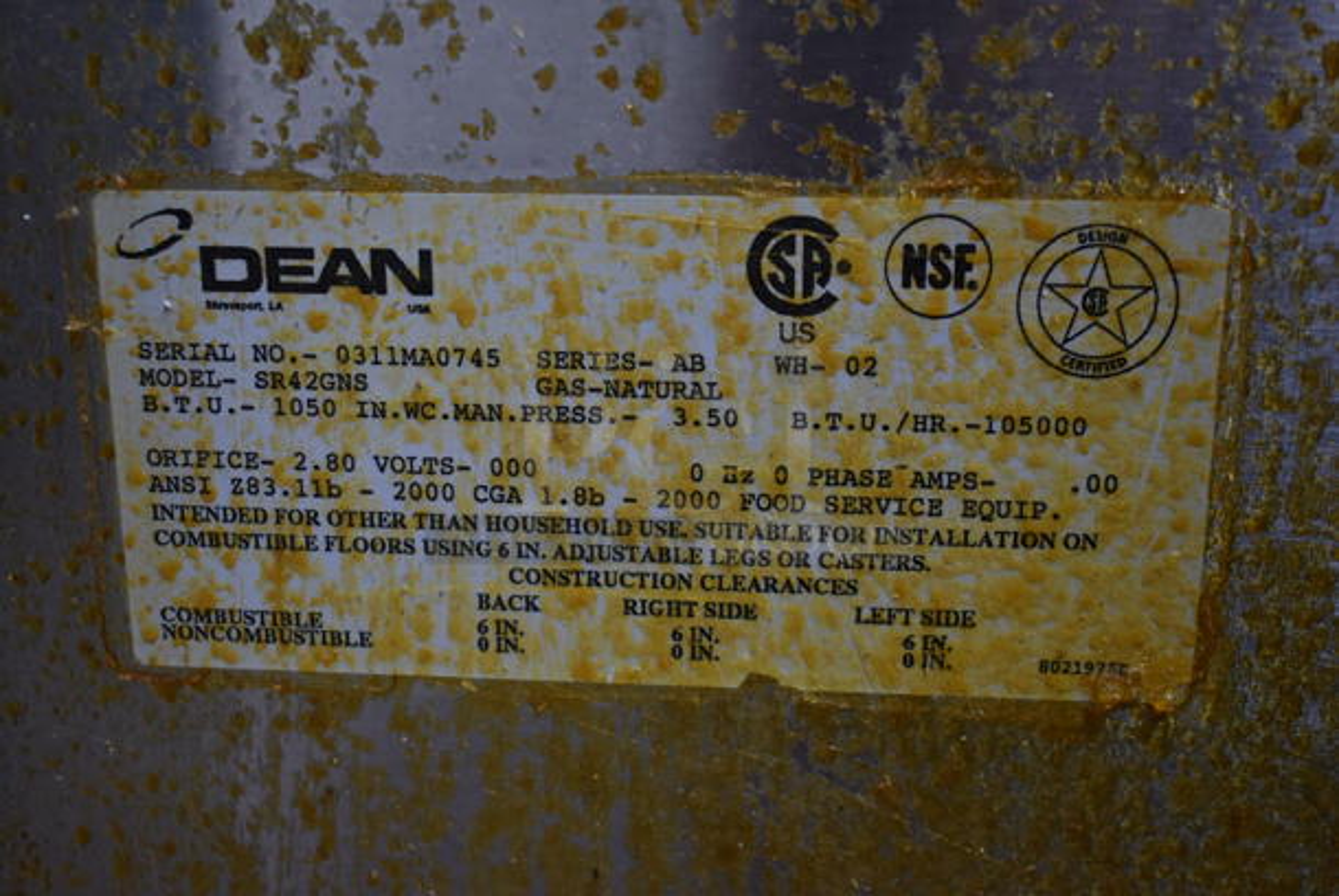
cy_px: 448
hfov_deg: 41.1
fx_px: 1787
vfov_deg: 28.1
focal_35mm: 48
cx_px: 670
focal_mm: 32
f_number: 4.5
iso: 640
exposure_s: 1/50
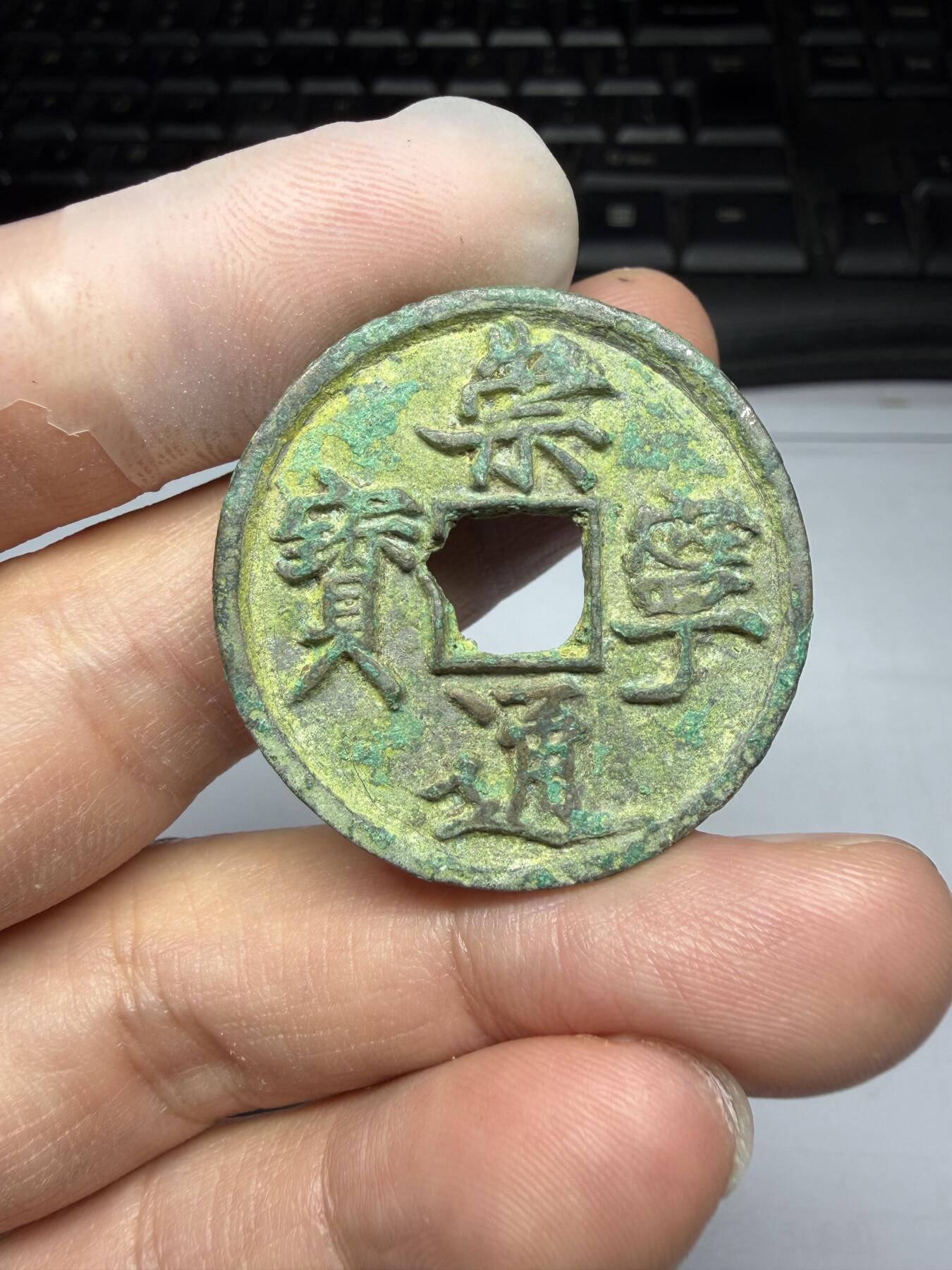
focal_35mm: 26
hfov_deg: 53.1
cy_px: 635
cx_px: 476
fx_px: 953
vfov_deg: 67.3
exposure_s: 1/121
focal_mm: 2.22
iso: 50
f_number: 2.2
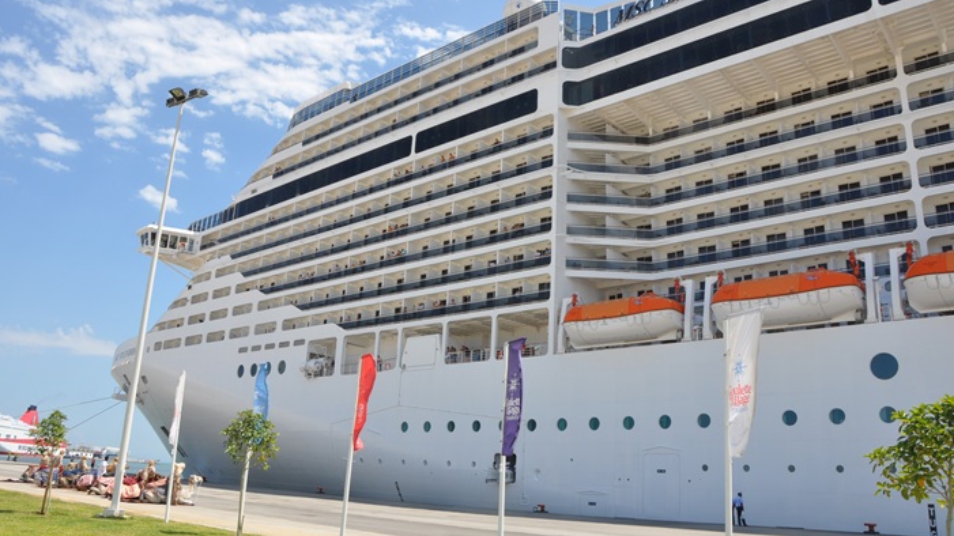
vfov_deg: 40.2
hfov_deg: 66.1
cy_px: 263
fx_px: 733
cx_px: 468
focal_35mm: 29
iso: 200
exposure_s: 1/160
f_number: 13
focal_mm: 18
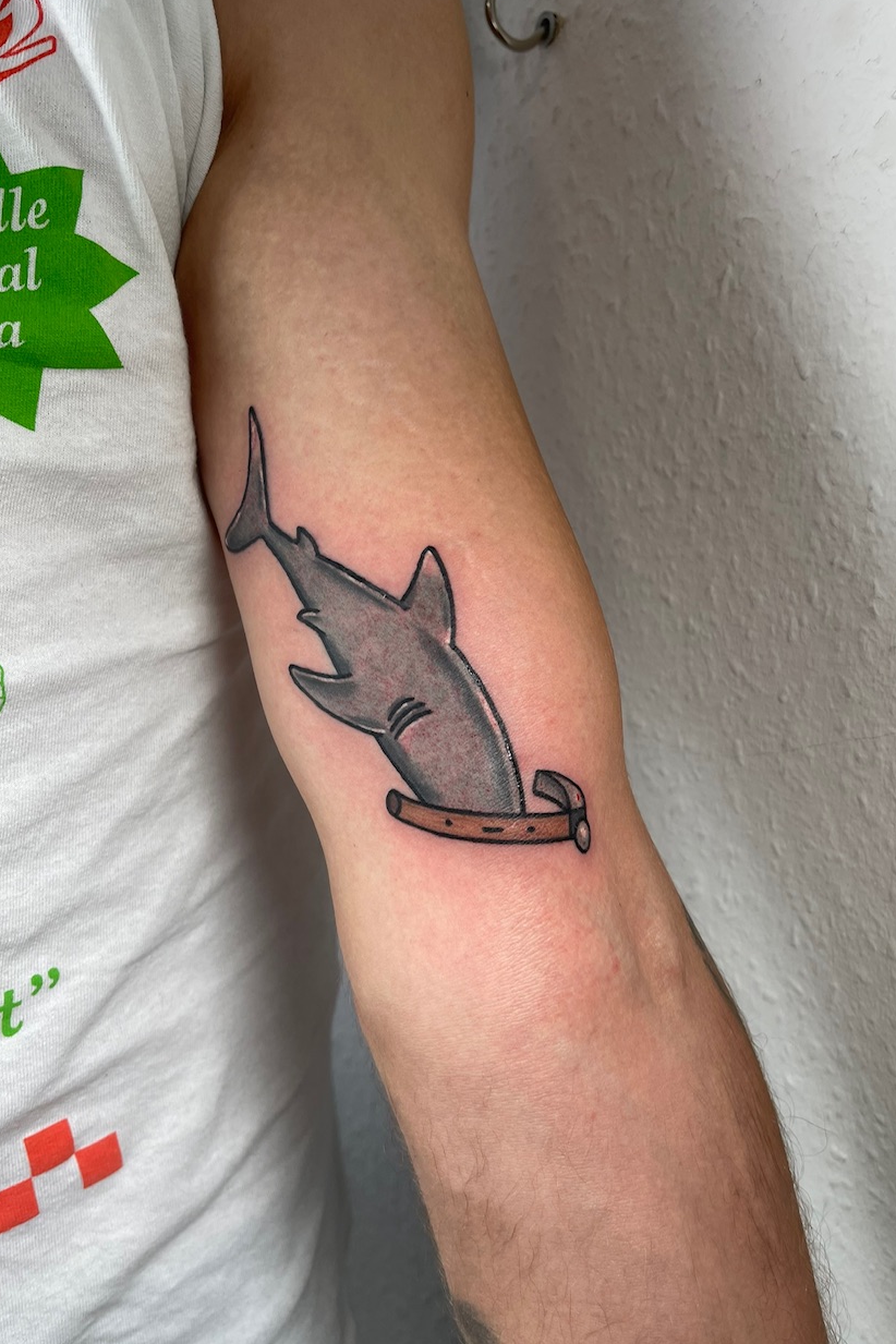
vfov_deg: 67.4
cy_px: 666
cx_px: 431
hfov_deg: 47.9
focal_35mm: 27
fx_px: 1008
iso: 64
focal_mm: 5.1
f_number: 1.6
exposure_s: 1/100
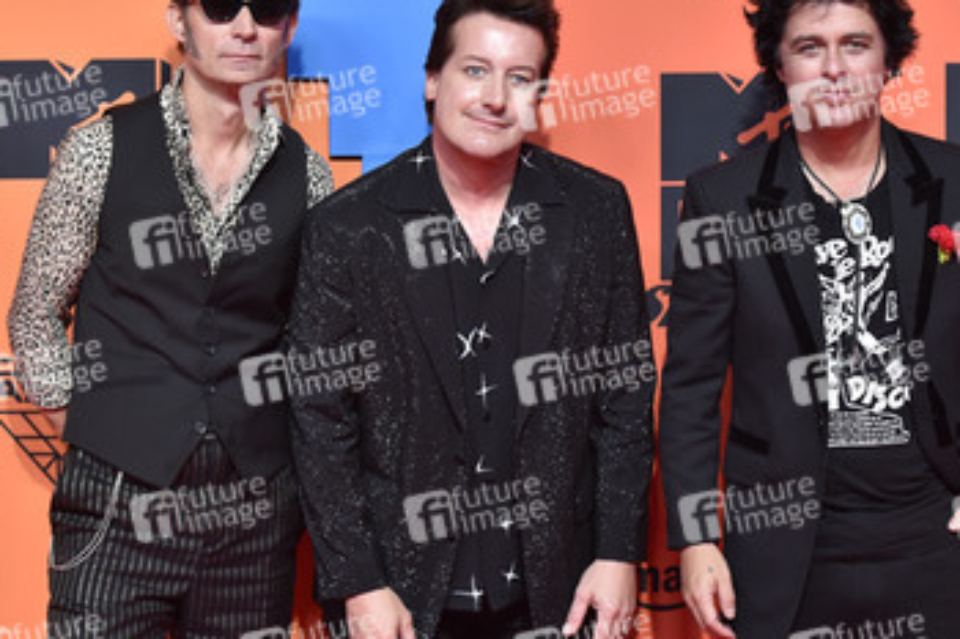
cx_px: 512
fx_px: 2745
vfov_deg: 13.3
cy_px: 304
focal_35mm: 103
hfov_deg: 19.8
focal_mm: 80
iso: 2500
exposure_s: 1/320
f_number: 3.5
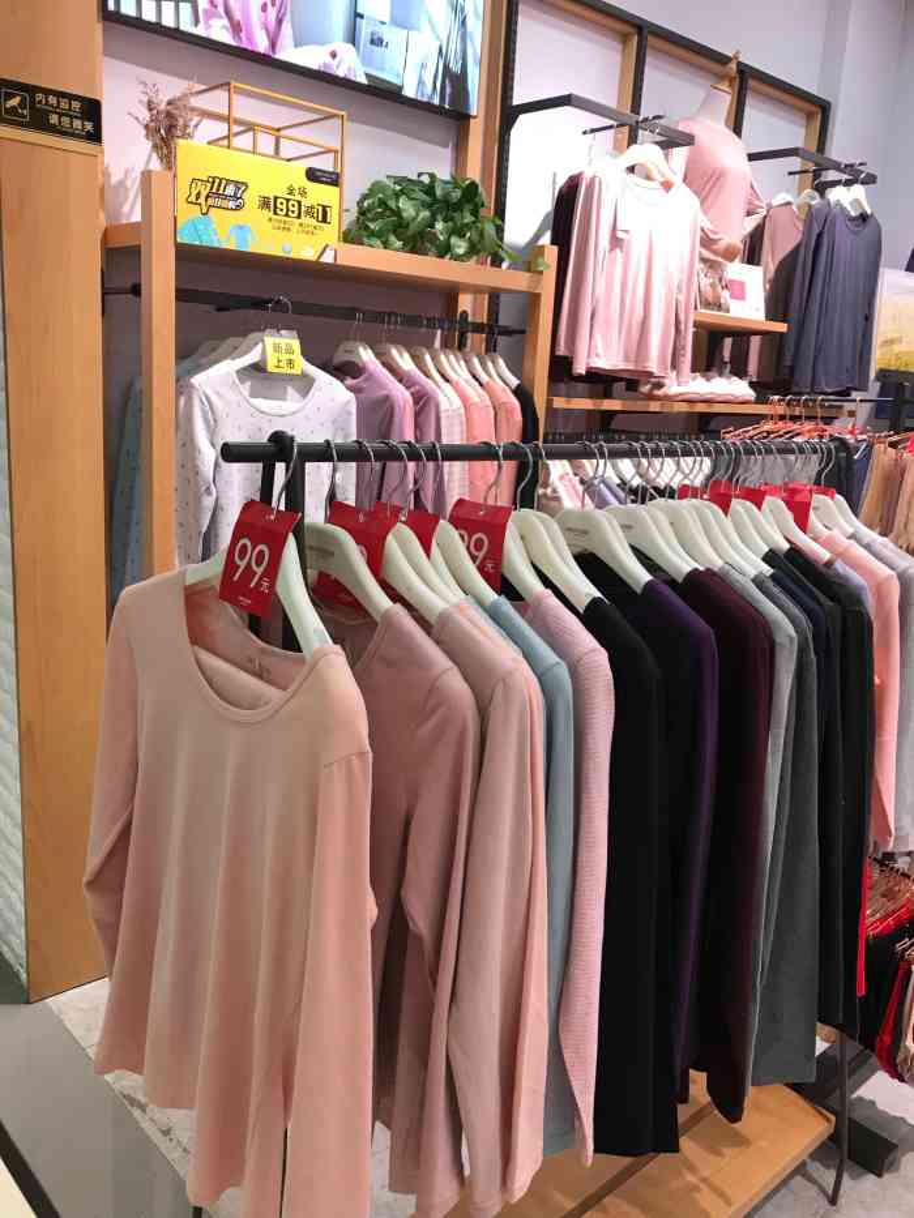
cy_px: 609
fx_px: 986
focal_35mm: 28
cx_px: 457
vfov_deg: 63.4
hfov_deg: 49.8
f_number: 1.8
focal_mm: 3.99
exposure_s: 1/33
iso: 25
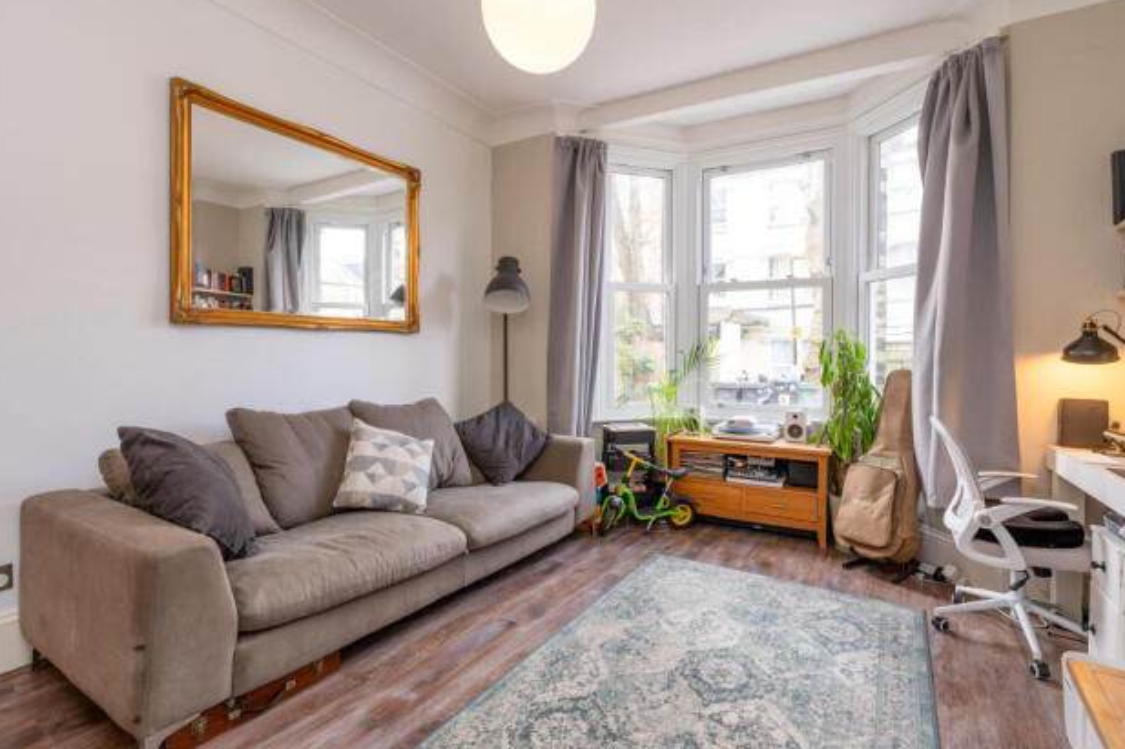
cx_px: 588
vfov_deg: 70.4
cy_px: 360
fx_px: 531
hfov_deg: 93.2
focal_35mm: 17
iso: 320
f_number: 8
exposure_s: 1/20
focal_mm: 16
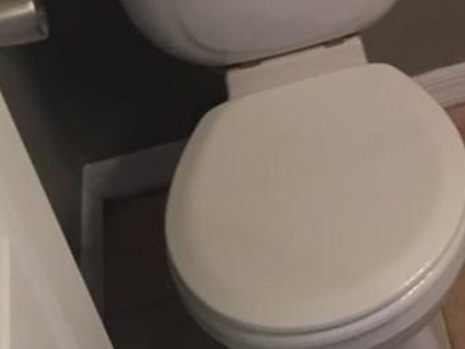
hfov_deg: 19.6
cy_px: -109
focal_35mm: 88
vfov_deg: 15.9
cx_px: 683
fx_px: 1183
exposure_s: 1/30
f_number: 2.2
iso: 100
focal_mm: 4.15
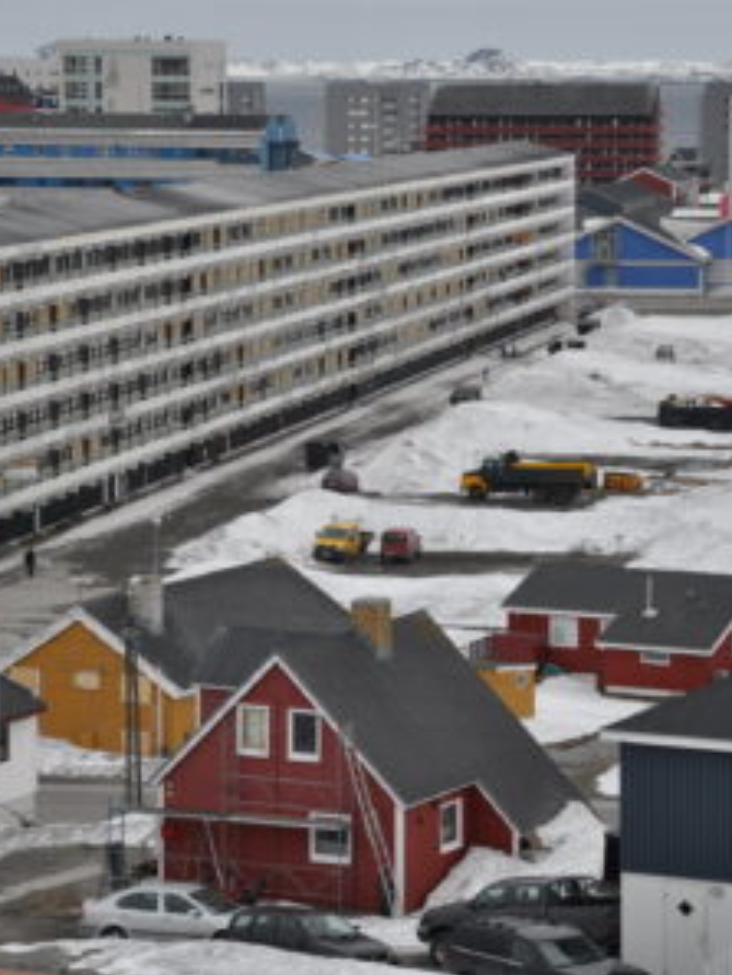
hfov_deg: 10.9
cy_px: 489
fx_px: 3832
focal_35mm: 136
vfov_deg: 14.5
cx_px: 430
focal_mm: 62
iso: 200
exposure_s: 1/160
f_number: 6.3
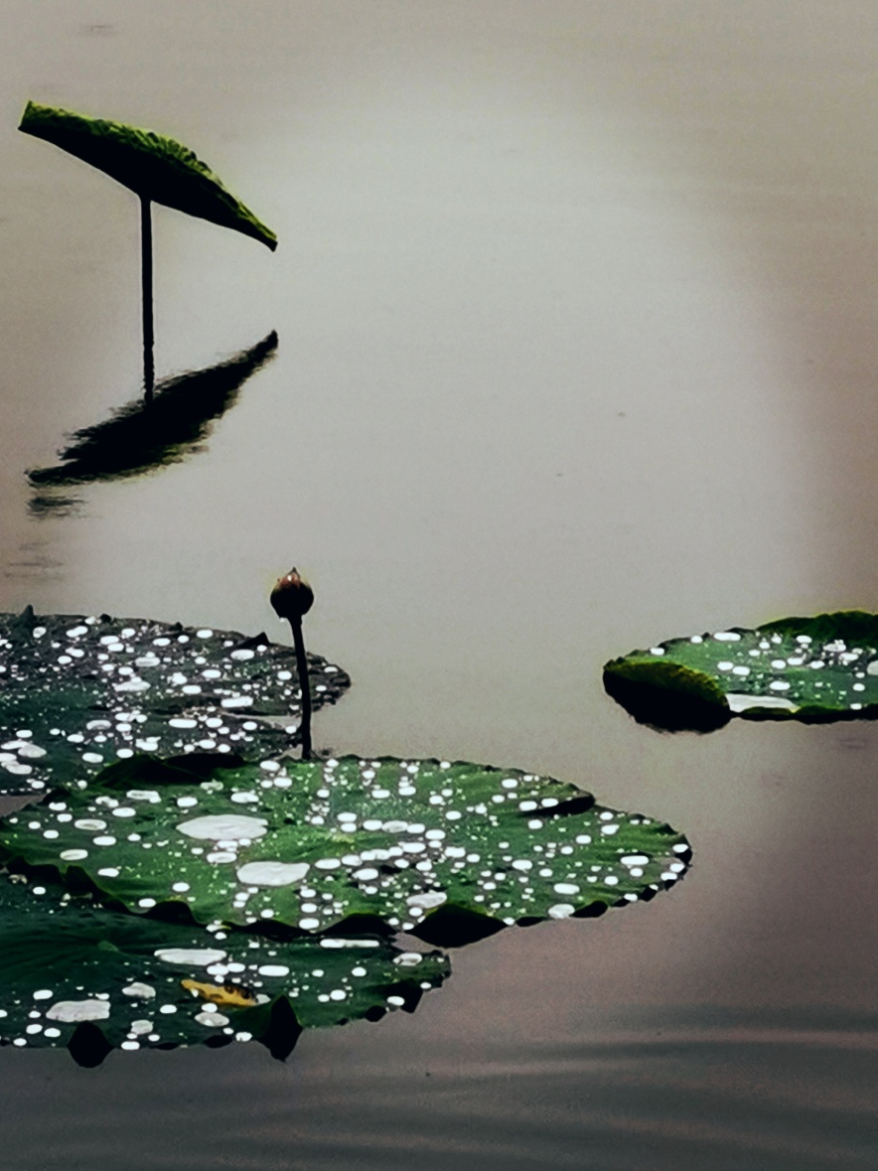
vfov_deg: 6.9
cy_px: 578
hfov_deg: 5.2
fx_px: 9708
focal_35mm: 287
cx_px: 444
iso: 64
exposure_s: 1/100
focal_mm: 7.48
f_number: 2.4
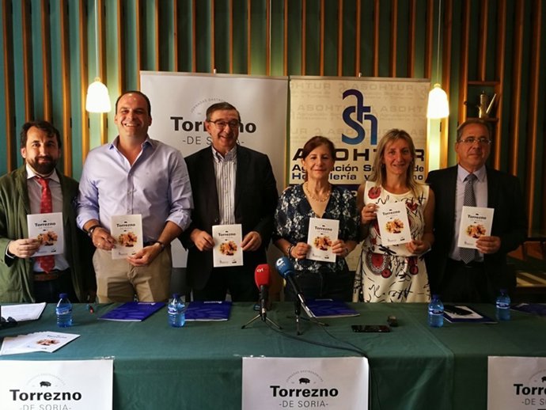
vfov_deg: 44.2
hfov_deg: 56.8
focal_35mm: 32
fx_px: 505
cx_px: 273
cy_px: 205
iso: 250
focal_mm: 3.95
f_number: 2.2
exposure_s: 1/30
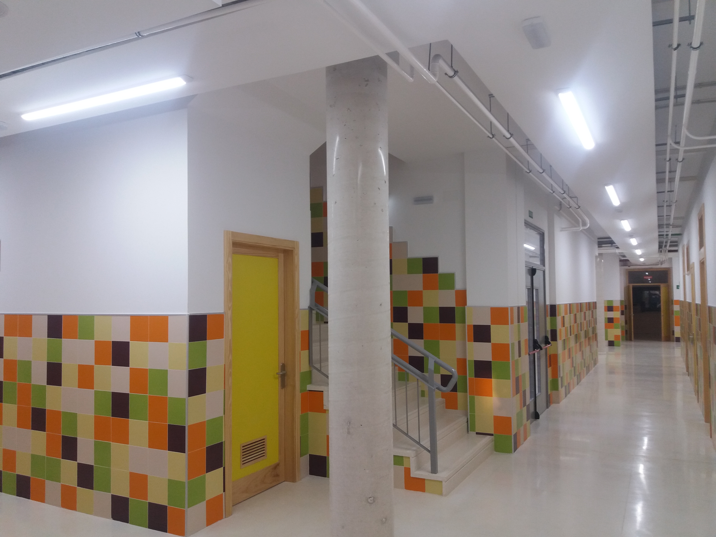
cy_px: 268
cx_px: 358
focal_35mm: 28
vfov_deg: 49.7
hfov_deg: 63.4
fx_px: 579
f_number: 1.9
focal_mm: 3.7
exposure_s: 1/33
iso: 80
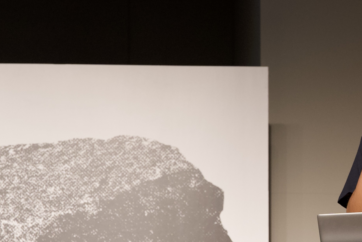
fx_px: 2011
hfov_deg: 10.2
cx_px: 352
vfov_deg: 6.9
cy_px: 160
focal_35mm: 200
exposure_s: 1/160
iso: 2000
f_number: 4
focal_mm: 62.9
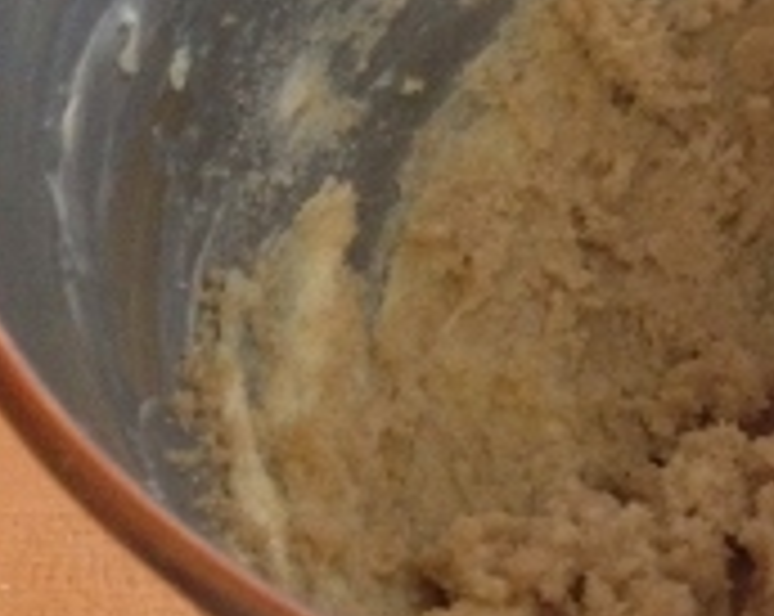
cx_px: 1012
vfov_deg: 16.9
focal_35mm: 90
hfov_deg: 19.6
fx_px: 2058
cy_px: 157
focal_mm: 4.12
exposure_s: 1/17
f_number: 2.4
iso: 400
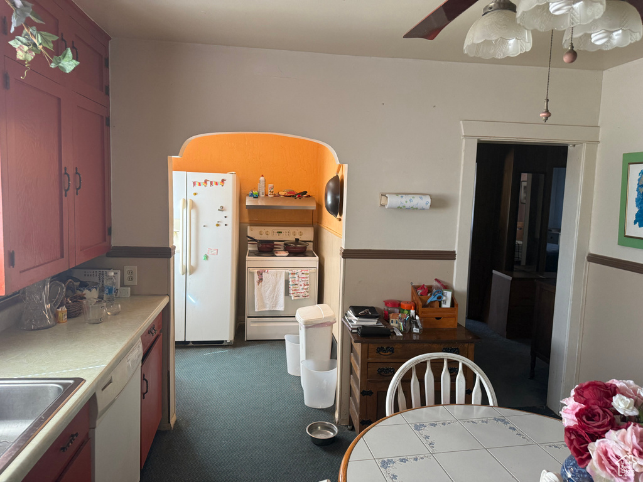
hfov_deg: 71.6
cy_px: 241
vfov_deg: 56.8
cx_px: 322
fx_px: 446
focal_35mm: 24
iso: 160
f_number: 1.78
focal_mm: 6.76
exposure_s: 1/120
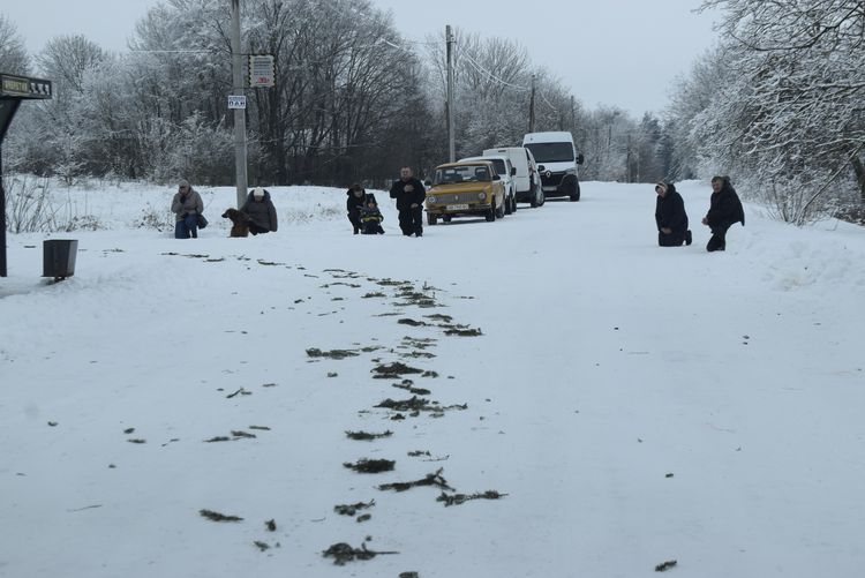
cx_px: 432
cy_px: 289
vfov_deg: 17.5
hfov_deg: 26.0
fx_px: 1875
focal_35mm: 78
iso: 280
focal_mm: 52
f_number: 8
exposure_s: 1/250
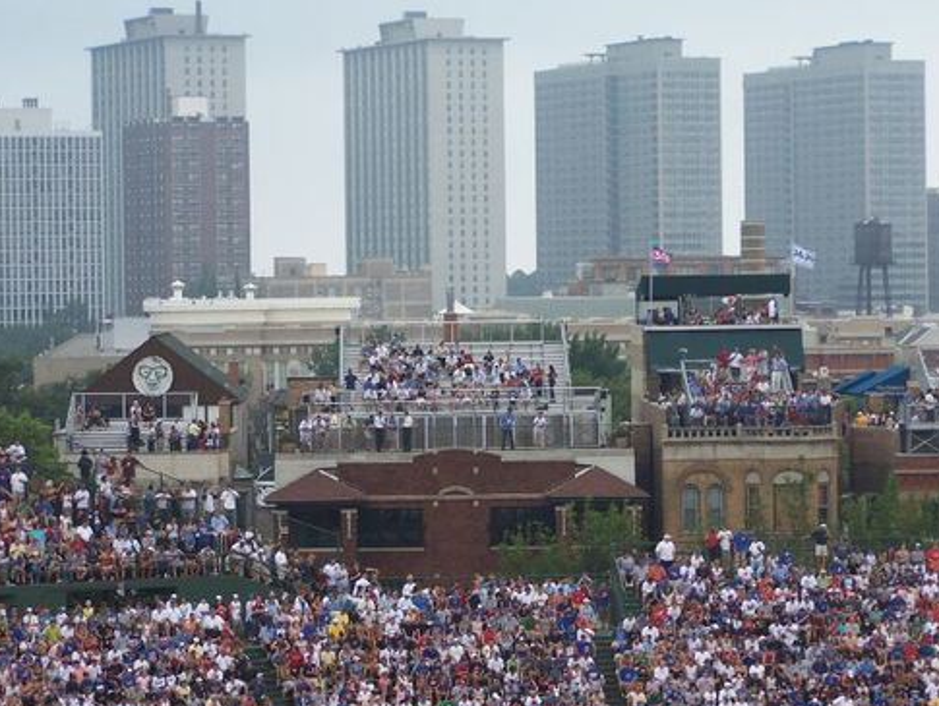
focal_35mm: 154
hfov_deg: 12.8
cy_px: 387
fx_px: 4183
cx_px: 578
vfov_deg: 9.7
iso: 80
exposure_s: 1/350
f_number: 3.2
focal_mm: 19.4
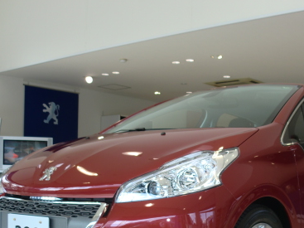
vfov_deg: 23.7
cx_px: 210
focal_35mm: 61
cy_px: 178
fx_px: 536
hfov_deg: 31.4
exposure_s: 1/100
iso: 64
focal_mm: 6.3
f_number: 3.1
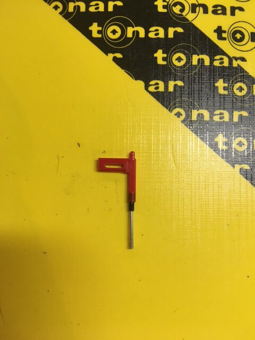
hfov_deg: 48.2
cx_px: 128
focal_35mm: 29
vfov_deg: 61.7
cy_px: 170
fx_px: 285
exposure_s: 1/33
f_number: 2.2
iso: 64
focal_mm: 4.15
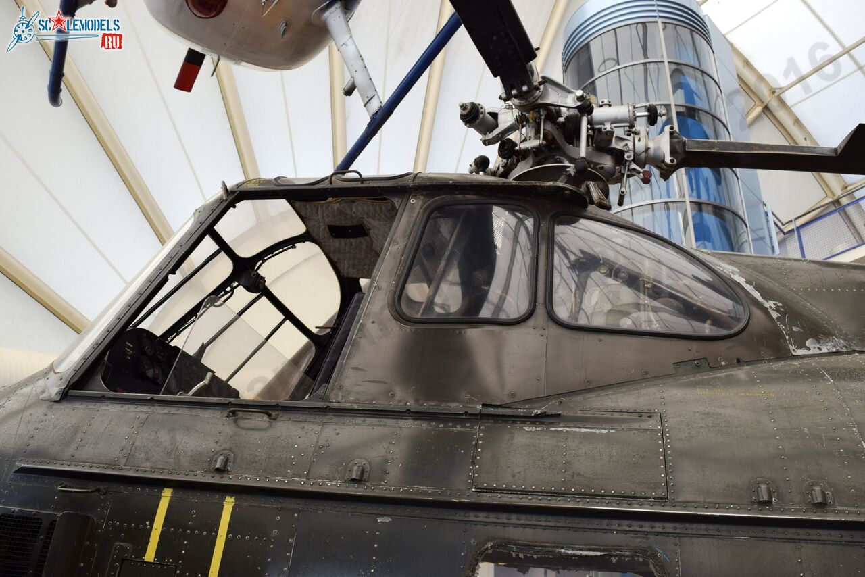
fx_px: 721
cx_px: 432
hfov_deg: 61.9
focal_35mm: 30
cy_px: 288
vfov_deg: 43.6
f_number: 8
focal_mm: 20
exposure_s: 1/250
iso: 400
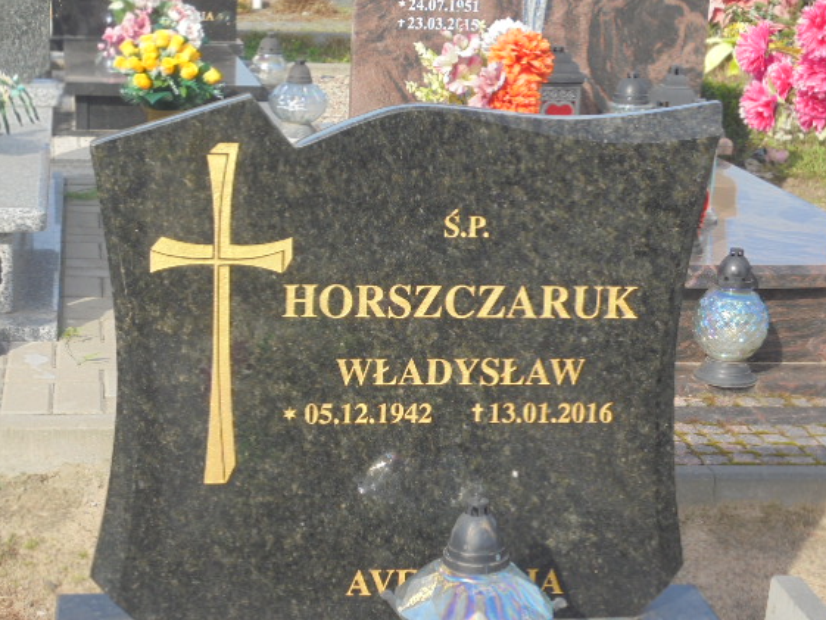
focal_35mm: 73
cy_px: 325
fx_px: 1742
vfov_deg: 20.2
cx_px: 392
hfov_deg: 26.7
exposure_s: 1/250
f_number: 5.6
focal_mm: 11.5
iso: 100
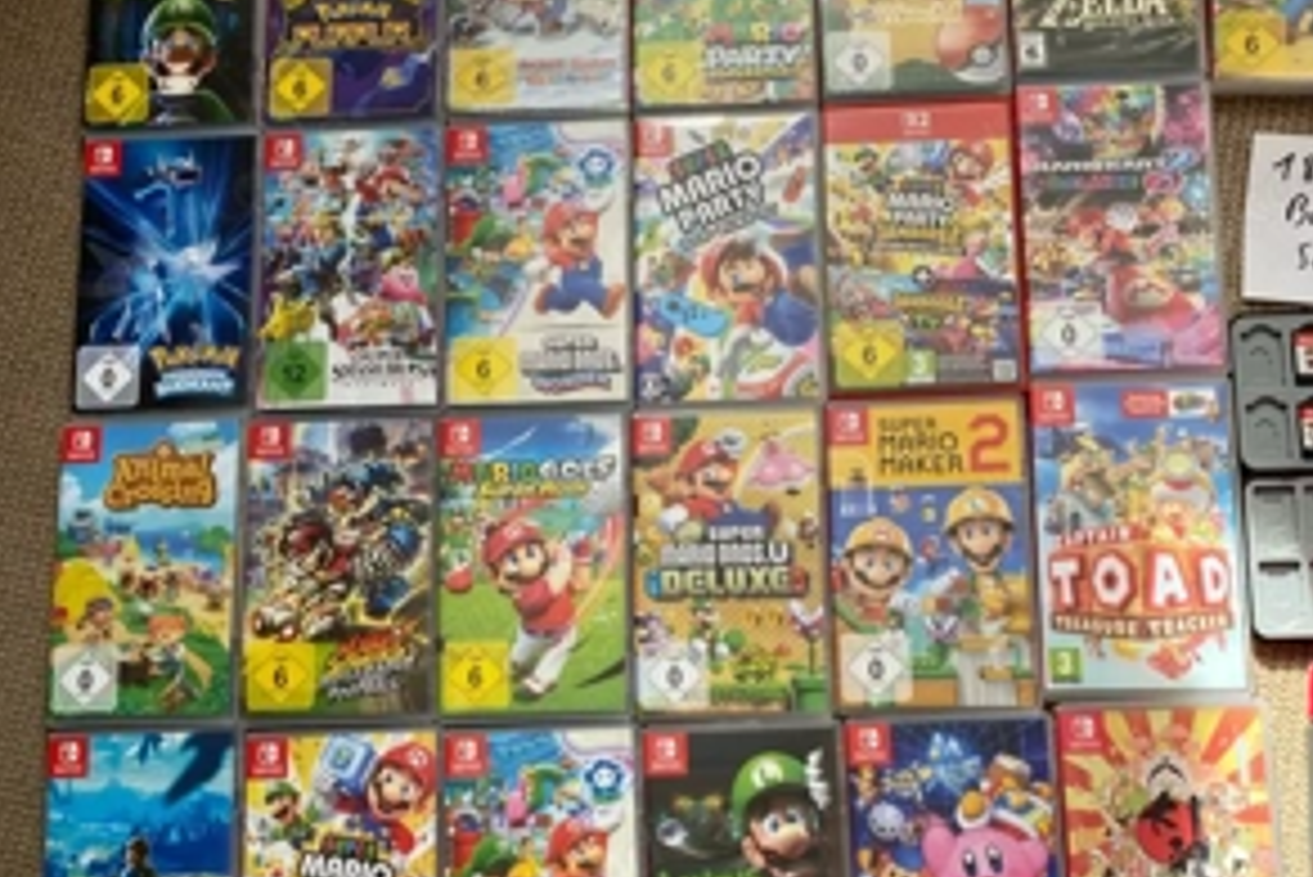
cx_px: 661
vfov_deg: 35.5
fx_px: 1350
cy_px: 607
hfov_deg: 51.9
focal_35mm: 37
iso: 80
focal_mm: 4.25
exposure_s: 1/121
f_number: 1.8
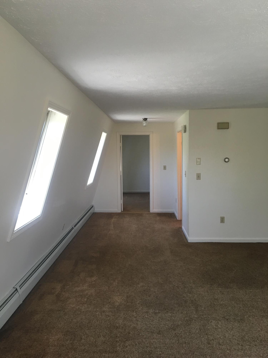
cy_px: 179
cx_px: 134
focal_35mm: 29
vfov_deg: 61.7
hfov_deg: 48.2
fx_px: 299
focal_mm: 4.15
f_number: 2.2
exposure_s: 1/30
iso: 40
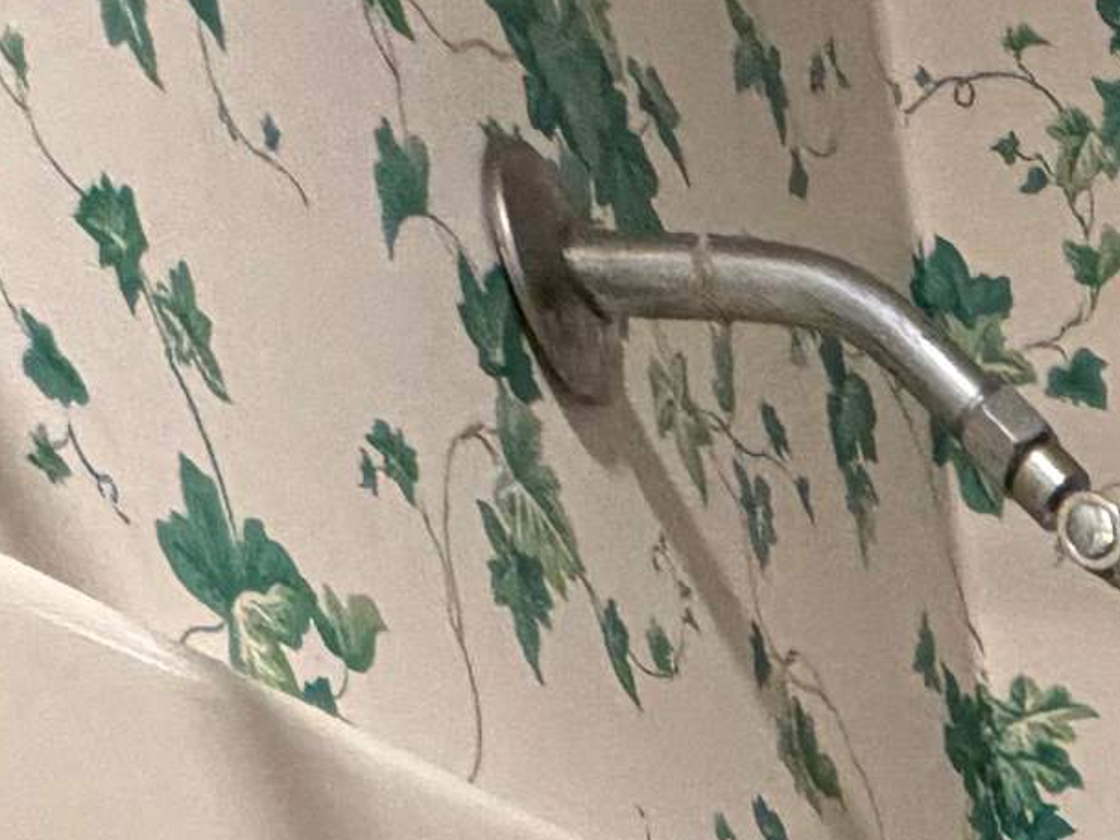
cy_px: 2596
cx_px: 2548
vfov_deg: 10.5
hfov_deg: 14.9
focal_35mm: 93
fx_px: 3008
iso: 200
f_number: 2.2
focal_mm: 2.22
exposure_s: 1/60
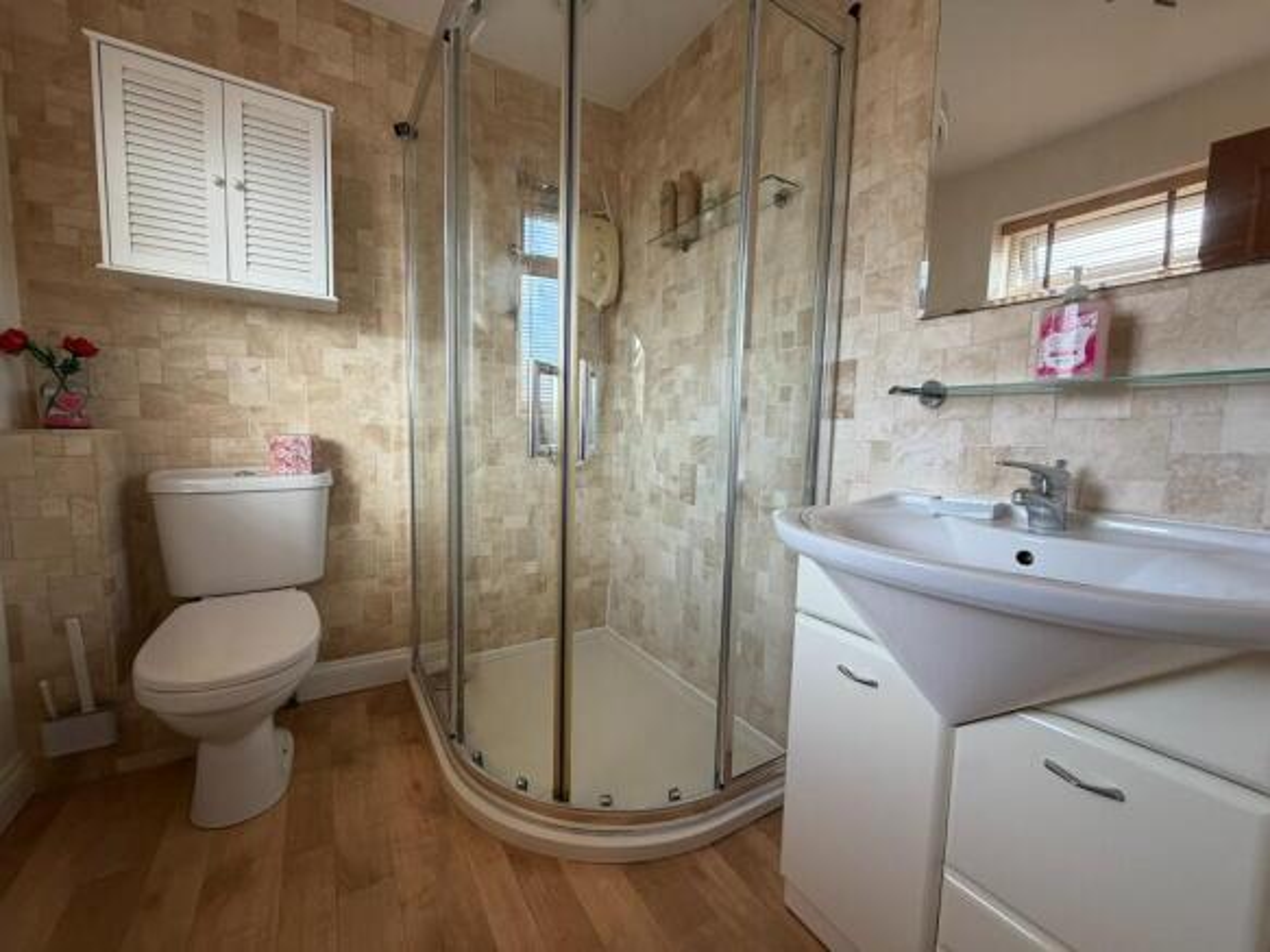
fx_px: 514
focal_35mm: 14
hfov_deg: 102.1
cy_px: 476
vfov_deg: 85.7
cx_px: 635
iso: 200
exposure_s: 1/121
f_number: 2.2
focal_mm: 2.22
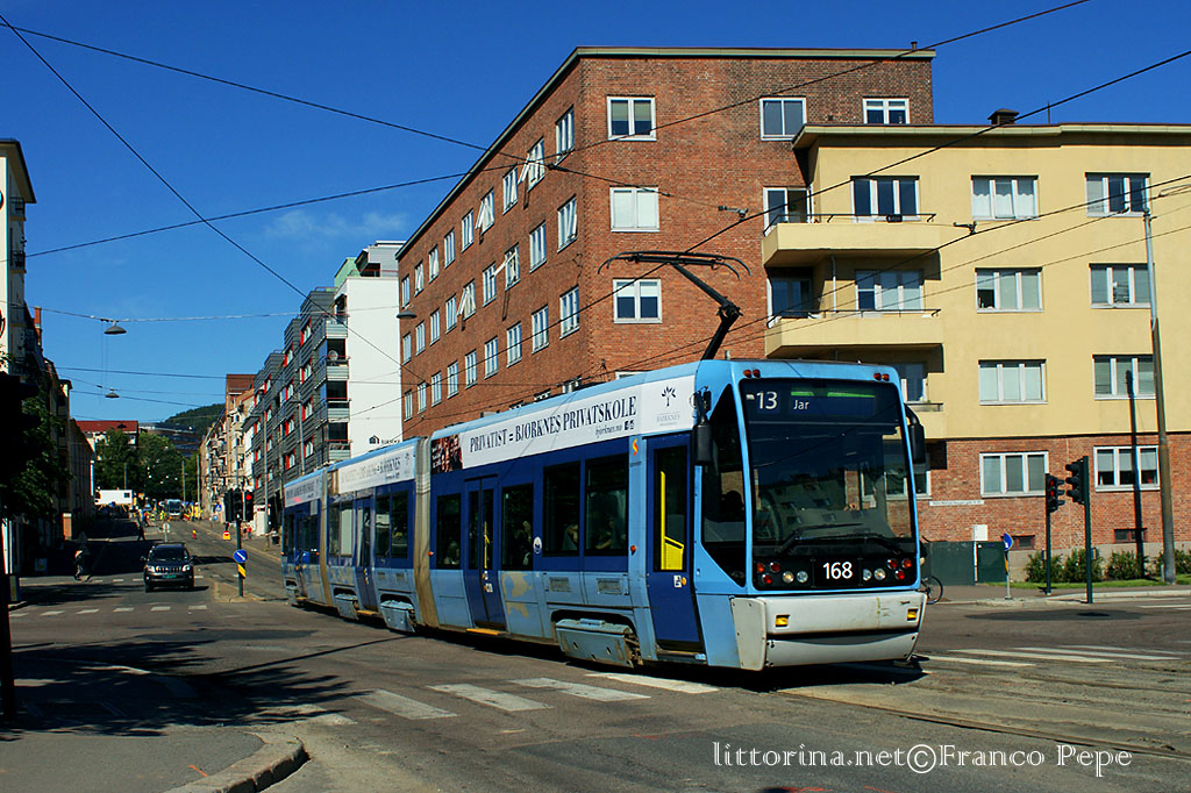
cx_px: 596
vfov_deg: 31.9
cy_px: 396
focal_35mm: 42
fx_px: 1389
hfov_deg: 46.4
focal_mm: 28
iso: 200
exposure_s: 1/640
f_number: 9
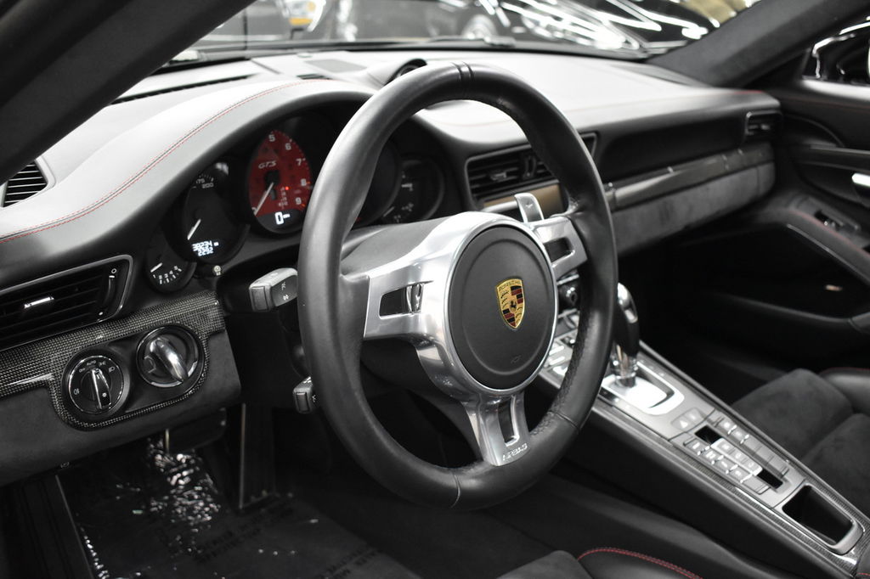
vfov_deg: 35.5
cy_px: 290
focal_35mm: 38
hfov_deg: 51.3
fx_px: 906
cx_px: 435
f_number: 4
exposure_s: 1/40
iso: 2800
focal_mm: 25
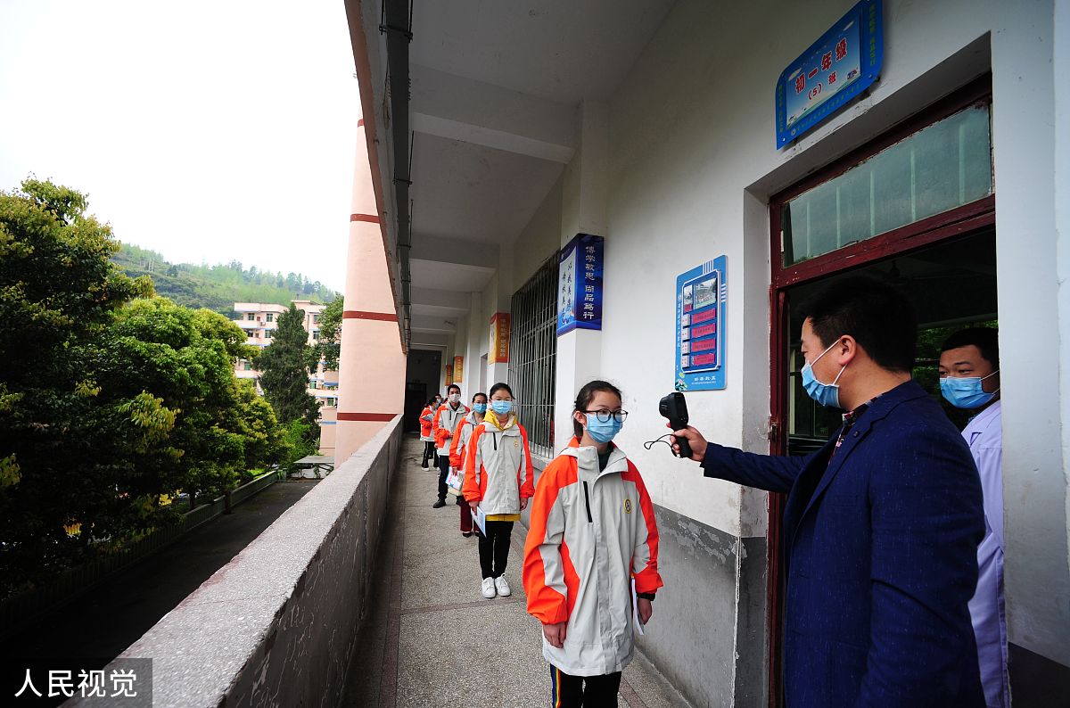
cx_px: 535
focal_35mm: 14
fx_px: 415
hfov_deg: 104.4
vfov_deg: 80.9
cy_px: 354
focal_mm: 14
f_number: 7.1
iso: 200
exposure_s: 1/200
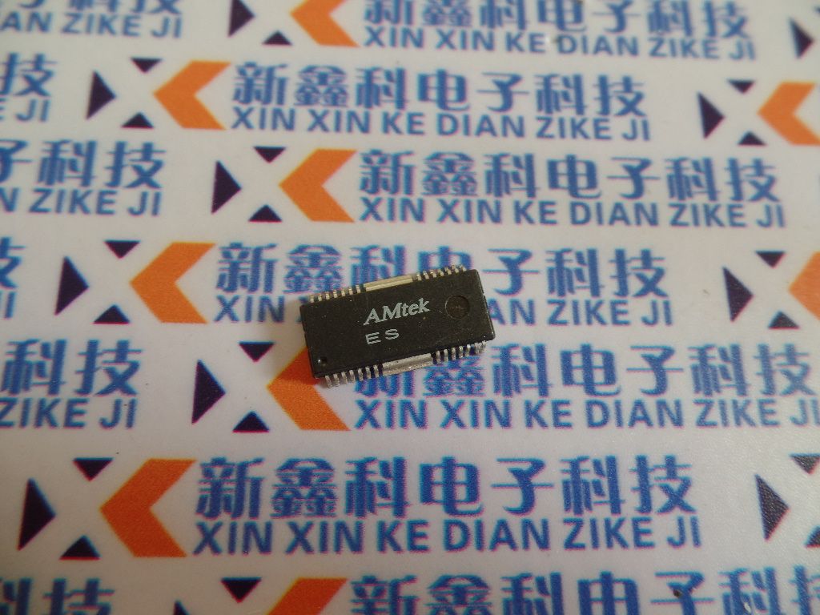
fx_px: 545
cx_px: 410
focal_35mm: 23
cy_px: 308
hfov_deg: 73.9
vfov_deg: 58.9
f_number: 2.8
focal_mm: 4.1
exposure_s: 1/30
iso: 120
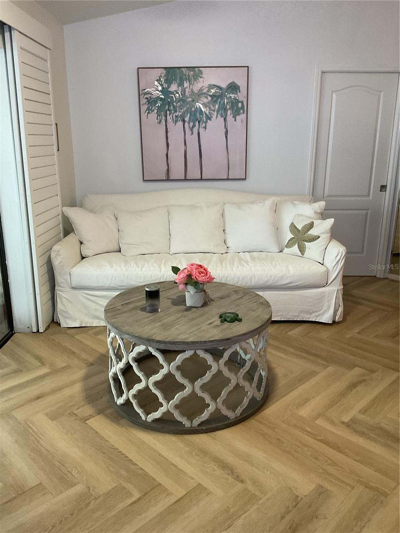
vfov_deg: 61.7
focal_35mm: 29
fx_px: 447
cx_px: 200
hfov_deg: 48.2
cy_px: 266
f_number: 1.8
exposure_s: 1/60
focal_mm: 3
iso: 160
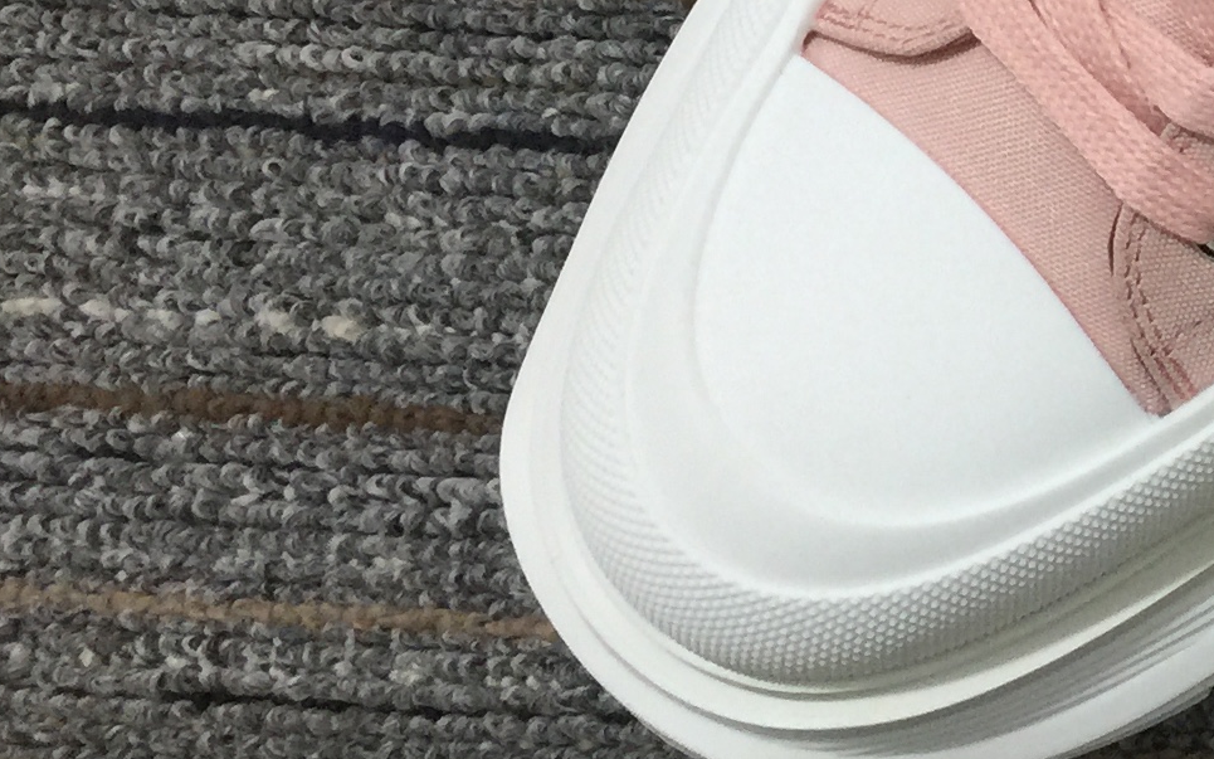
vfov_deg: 12.5
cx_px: 1996
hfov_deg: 17.3
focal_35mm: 104
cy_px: 128
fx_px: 3441
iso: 64
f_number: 2.2
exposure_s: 1/33
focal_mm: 4.15
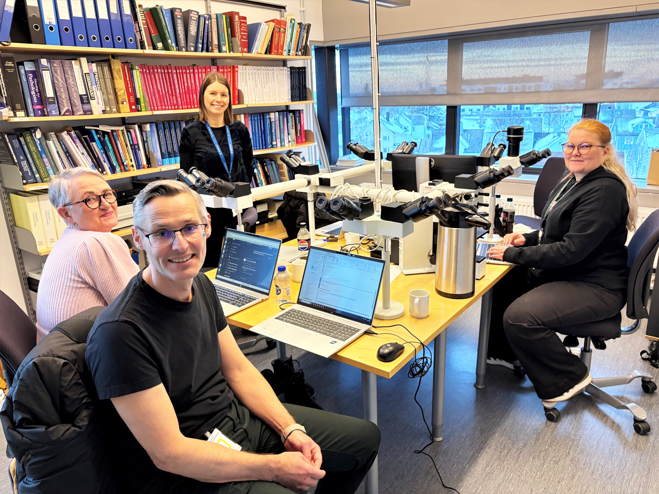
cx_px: 330
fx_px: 495
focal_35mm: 26
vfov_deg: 53.1
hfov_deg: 67.3
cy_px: 247
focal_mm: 5.96
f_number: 1.6
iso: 200
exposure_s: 1/50
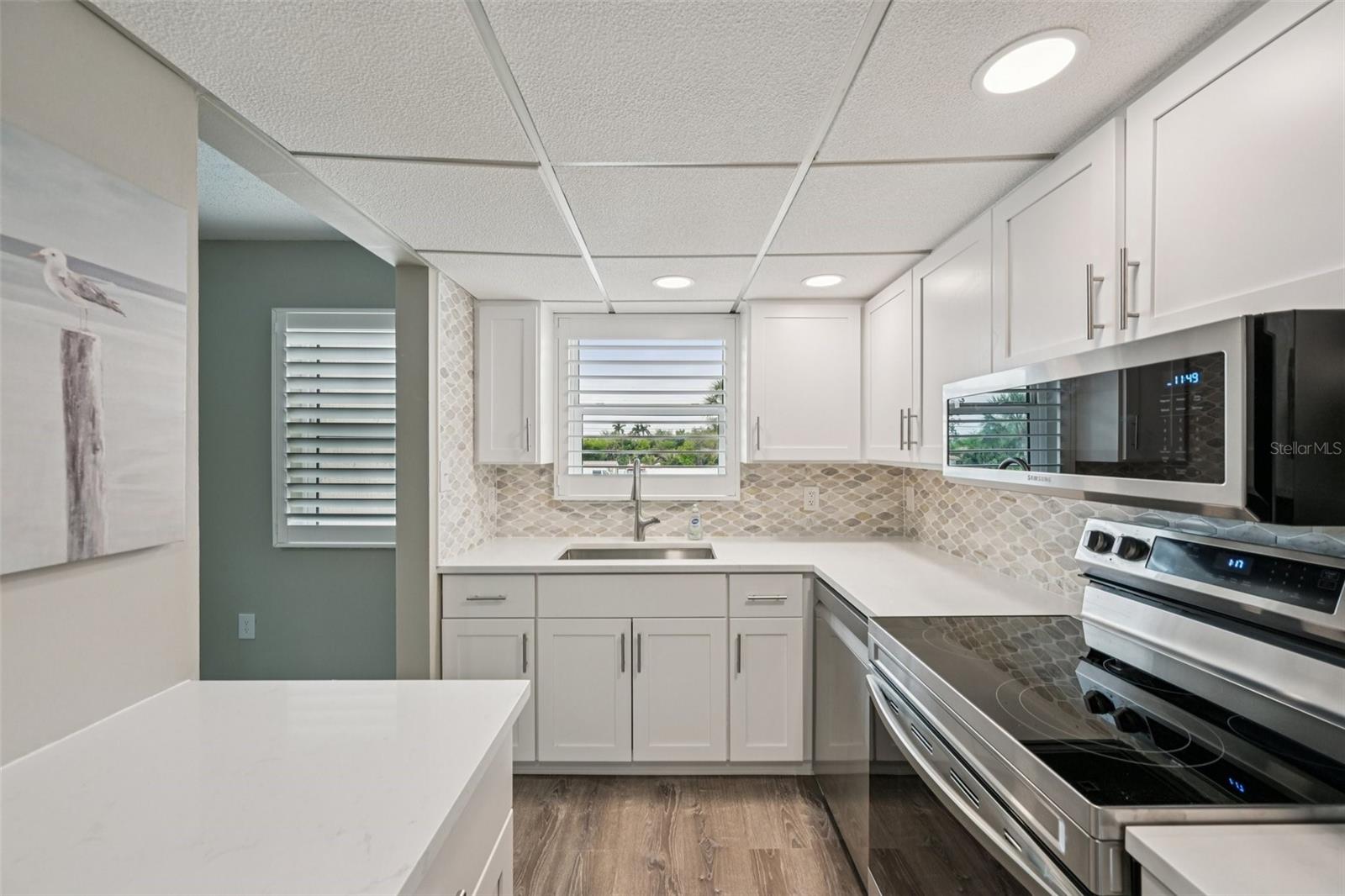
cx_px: 672
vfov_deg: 81.2
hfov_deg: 104.3
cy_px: 448
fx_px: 523
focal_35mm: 14
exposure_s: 1/125
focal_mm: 14
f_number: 8
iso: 400
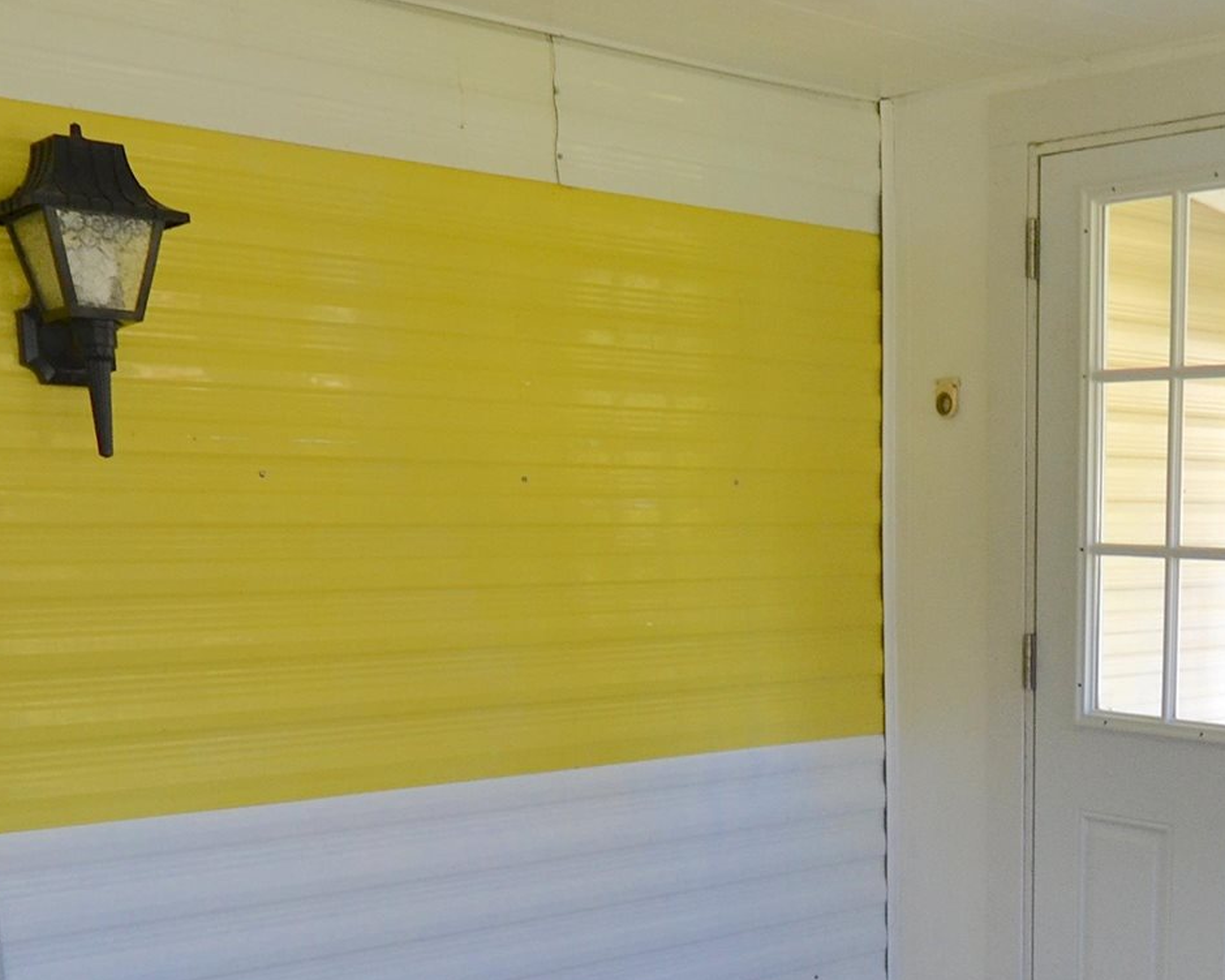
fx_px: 1668
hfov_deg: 38.5
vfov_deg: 31.6
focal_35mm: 46
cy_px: 829
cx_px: 1010
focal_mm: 10
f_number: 5
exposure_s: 1/100
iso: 400
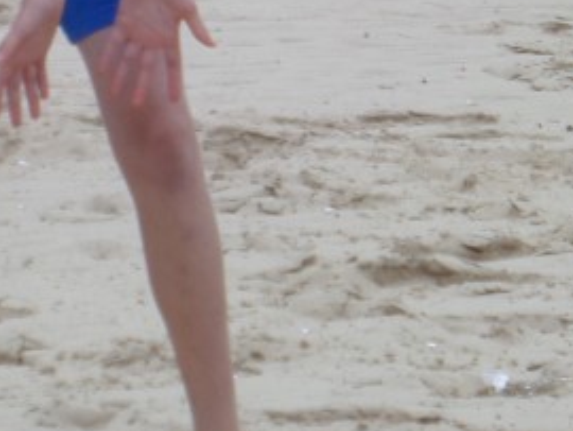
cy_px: -149
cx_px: 161
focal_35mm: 394
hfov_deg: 5.0
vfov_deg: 3.8
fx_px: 6528
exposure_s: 1/350
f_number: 4.4
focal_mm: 17
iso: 80
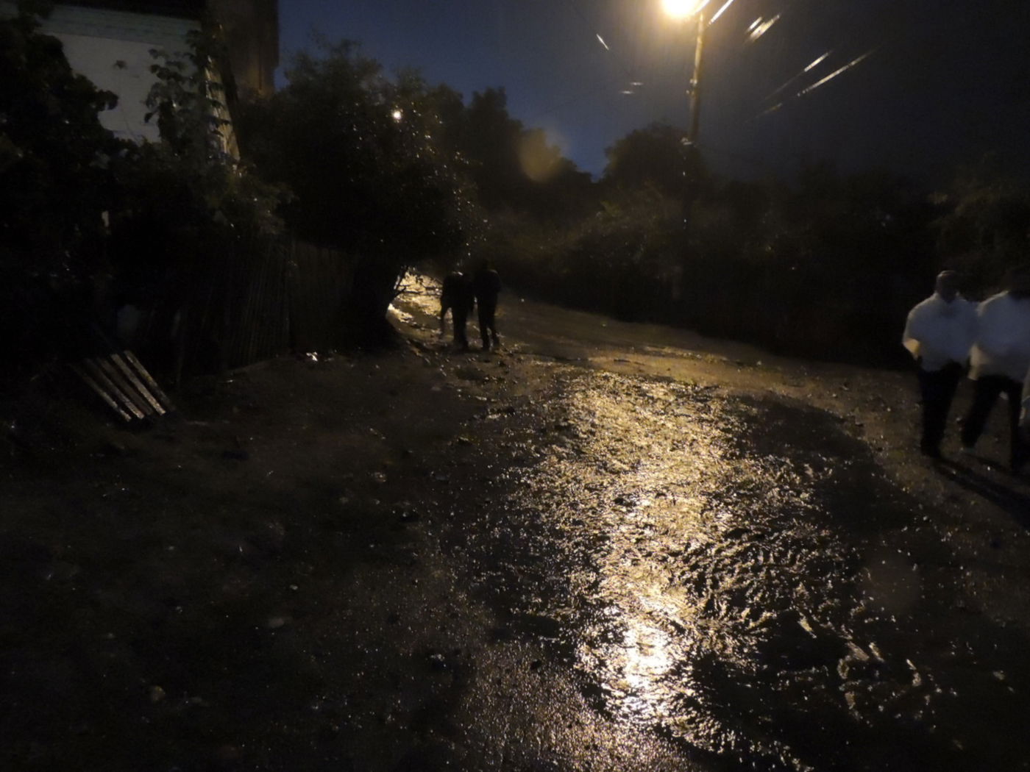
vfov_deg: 56.8
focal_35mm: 24
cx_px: 515
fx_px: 714
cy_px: 386
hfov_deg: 71.6
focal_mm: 4.3
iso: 2500
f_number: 3
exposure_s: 1/15
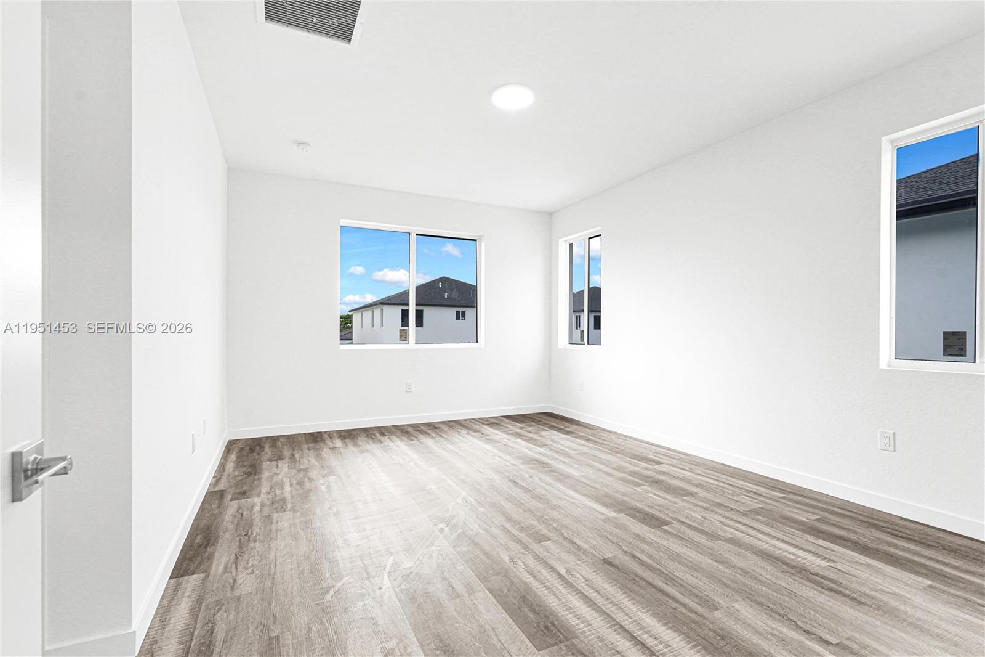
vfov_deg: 73.7
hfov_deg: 96.7
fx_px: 438
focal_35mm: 16
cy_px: 328
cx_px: 492
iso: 1000
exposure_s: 1/30
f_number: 8
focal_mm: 16
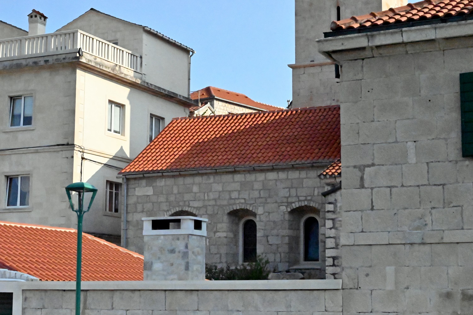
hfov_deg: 28.8
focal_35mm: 70
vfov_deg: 19.5
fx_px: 920
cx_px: 236
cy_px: 158
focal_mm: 70
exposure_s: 1/8000
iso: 40000
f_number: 29
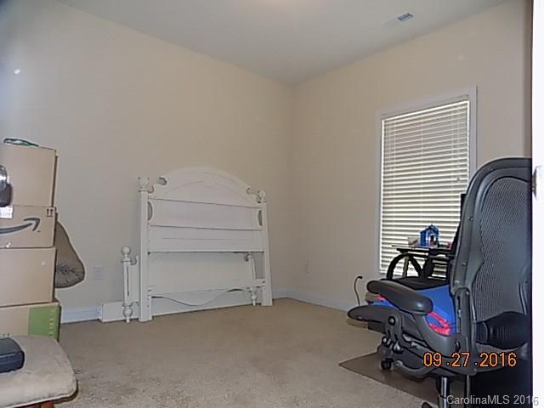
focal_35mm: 23
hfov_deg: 73.9
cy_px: 204
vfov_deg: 58.9
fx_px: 361
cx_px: 272
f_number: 3.1
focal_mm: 4
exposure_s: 1/30
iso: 200
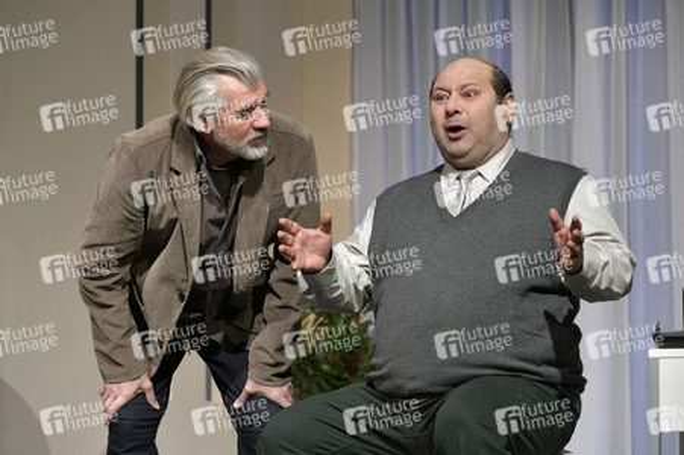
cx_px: 342
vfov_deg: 7.8
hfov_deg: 11.8
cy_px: 228
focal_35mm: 175
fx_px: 3322
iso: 2500
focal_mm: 175
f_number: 6.3
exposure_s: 1/250
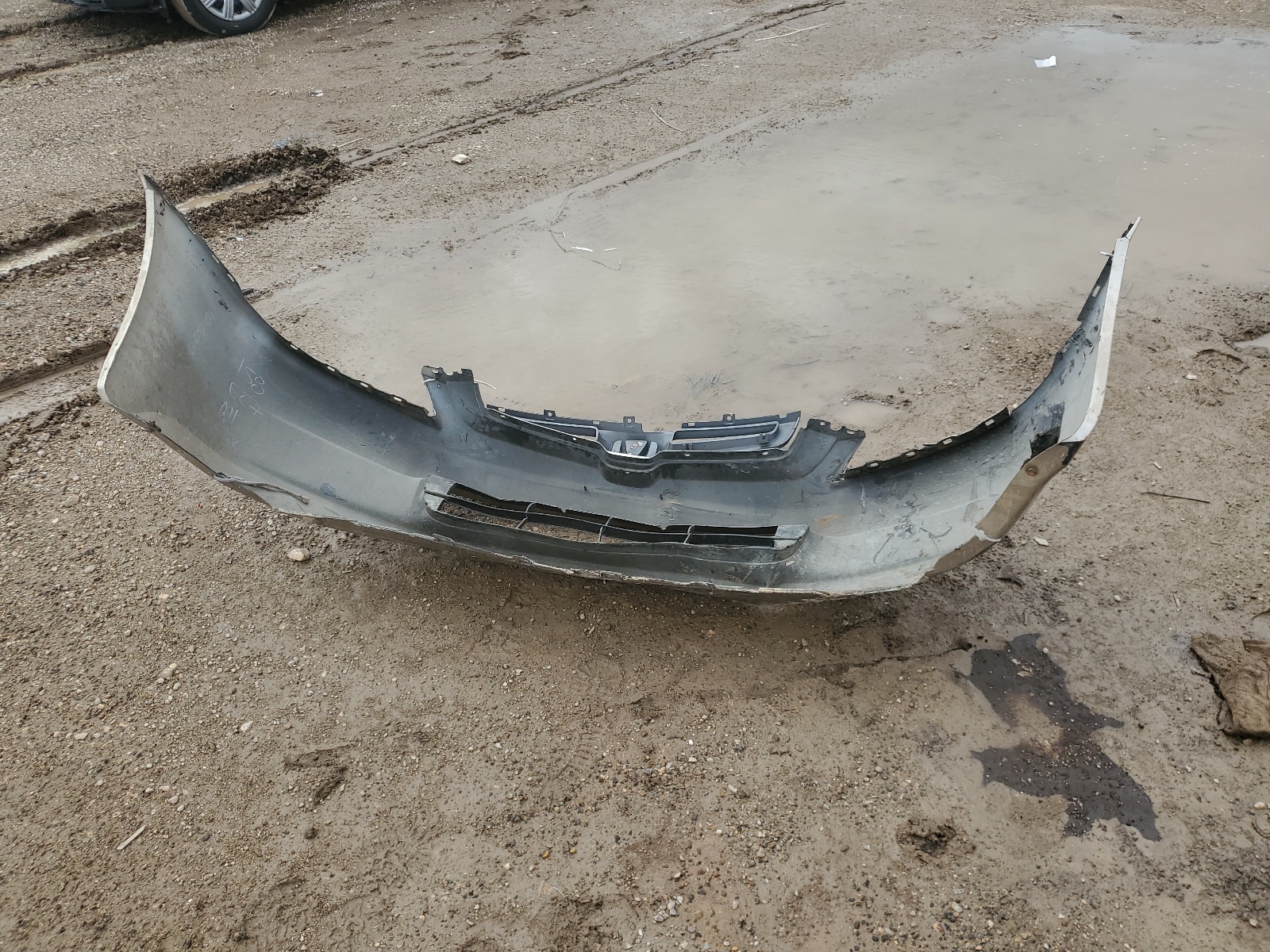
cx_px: 635
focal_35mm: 26
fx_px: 954
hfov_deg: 67.3
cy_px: 476
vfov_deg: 53.1
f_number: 1.5
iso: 50
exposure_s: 1/2500
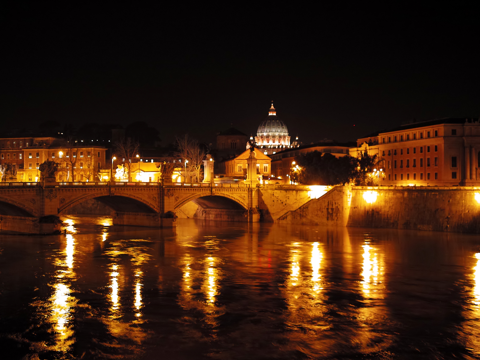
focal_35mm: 45
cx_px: 212
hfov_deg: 42.0
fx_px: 624
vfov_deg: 32.2
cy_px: 179
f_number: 2.8
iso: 200
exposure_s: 1/1.25
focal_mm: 24.2
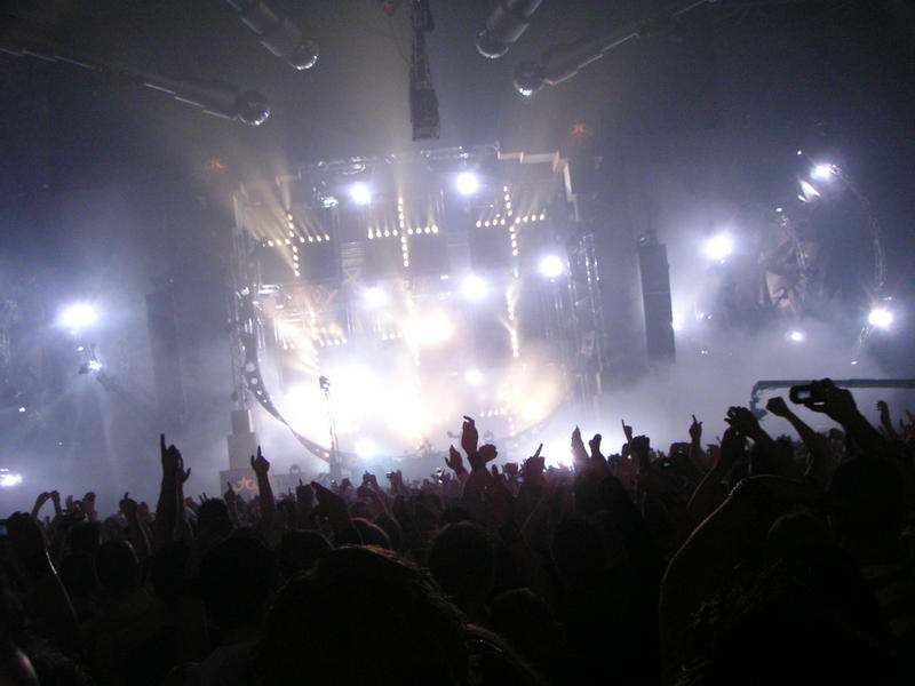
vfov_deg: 37.7
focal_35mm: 38
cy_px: 343
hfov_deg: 49.0
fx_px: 1004
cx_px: 458
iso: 200
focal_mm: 6
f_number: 2.8
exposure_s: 1/350
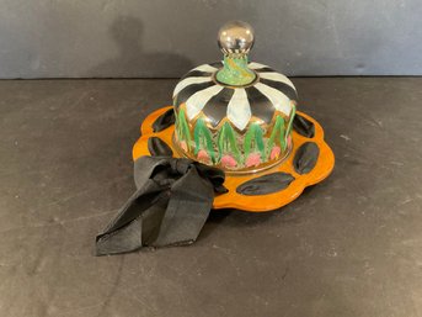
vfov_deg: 48.2
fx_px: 353
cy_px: 158
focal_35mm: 29
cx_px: 211
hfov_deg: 61.7
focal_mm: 3
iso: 320
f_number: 1.8
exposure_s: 1/30
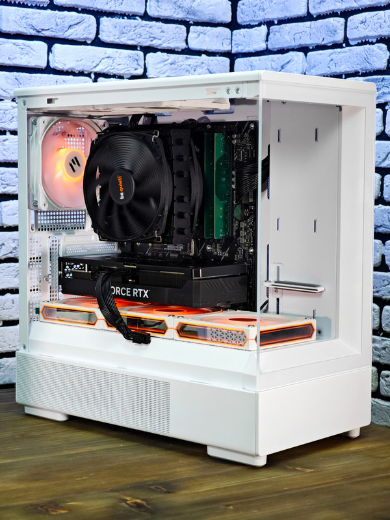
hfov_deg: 19.6
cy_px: 260
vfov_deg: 26.0
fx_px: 1127
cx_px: 195
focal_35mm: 75
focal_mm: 12.28
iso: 320
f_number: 1.8
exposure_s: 1/250
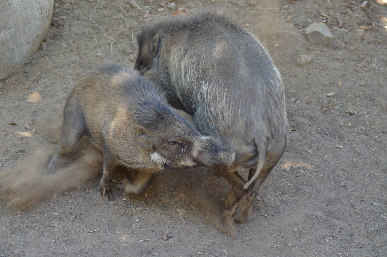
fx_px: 1126
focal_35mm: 105
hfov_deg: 19.5
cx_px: 194
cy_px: 128
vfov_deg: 13.0
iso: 800
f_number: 4
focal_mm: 70
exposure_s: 1/250
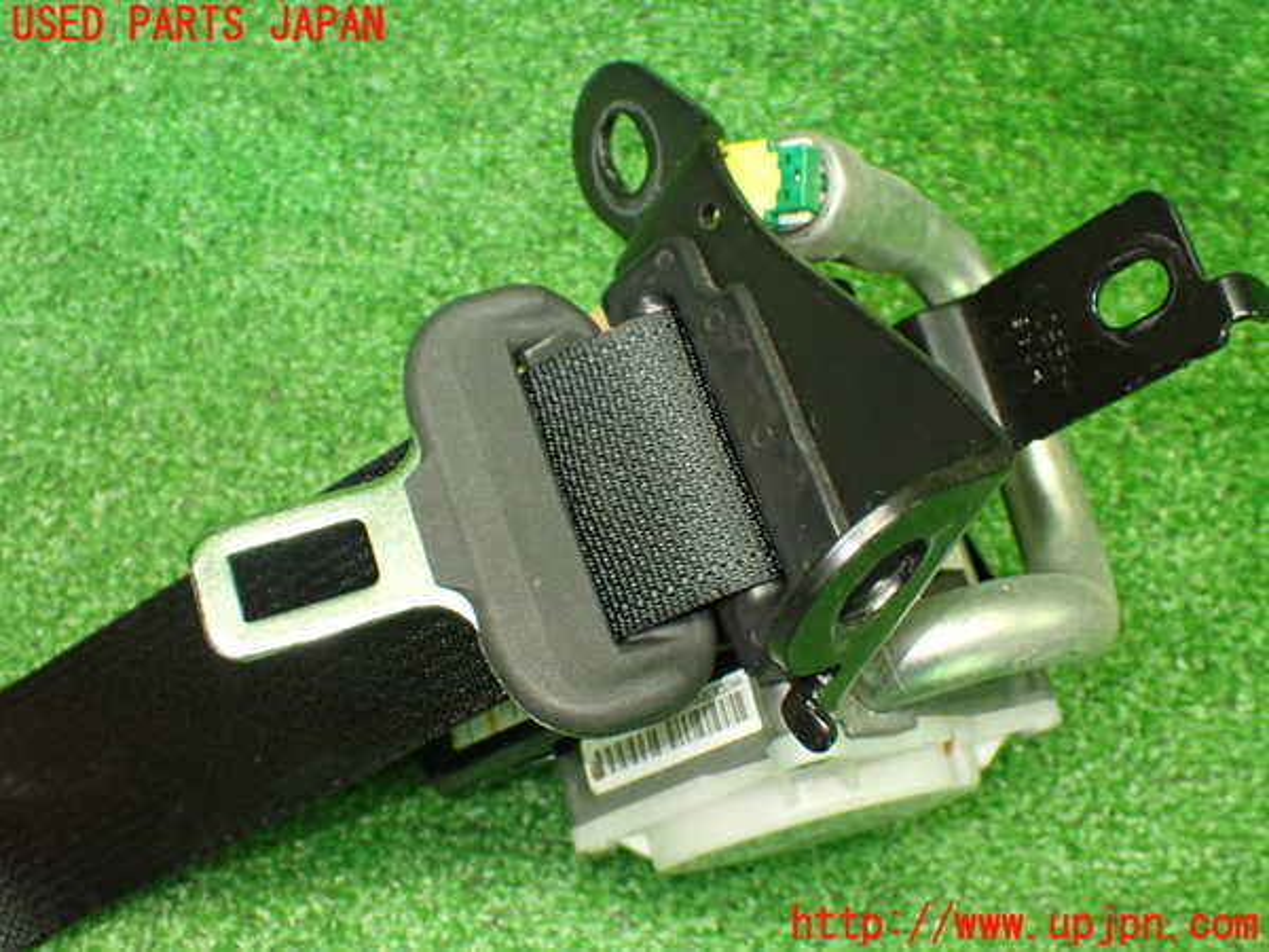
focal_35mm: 41
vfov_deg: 35.1
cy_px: 476
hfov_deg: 45.8
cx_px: 634
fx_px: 1503
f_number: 2.8
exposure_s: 1/60
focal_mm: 7.31
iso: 800
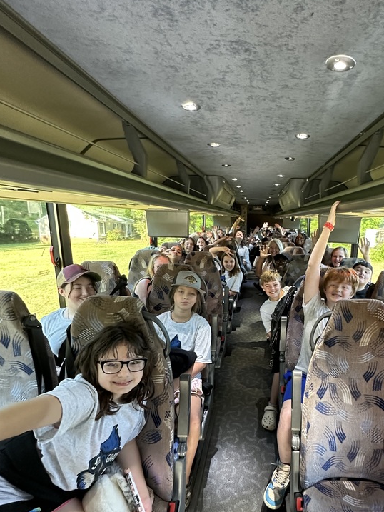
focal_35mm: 20
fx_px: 296
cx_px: 254
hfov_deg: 64.4
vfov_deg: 80.6
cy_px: 312
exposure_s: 1/60
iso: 500
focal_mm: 2.22
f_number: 2.2
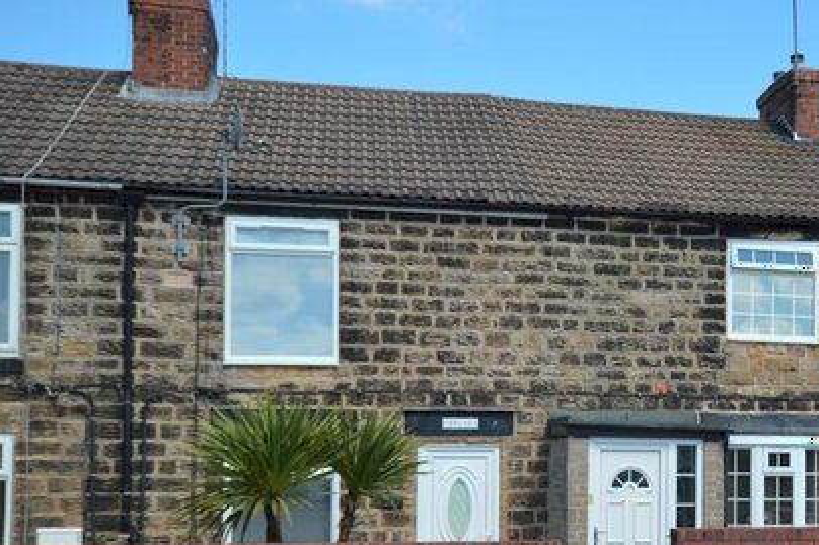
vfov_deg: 25.7
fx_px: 1182
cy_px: 407
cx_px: 643
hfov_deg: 37.0
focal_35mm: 52
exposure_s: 1/200
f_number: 7.1
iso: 100
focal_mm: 20
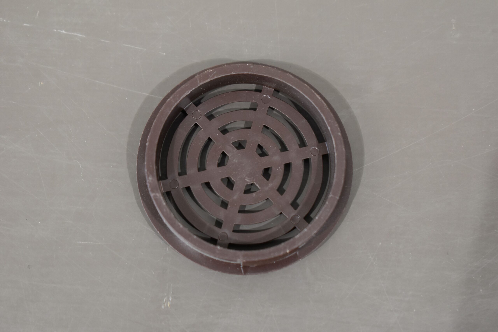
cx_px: 249
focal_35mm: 82
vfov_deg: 16.6
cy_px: 166
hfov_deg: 24.6
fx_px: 1141
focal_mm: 55
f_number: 5.6
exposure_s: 1/60
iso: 800
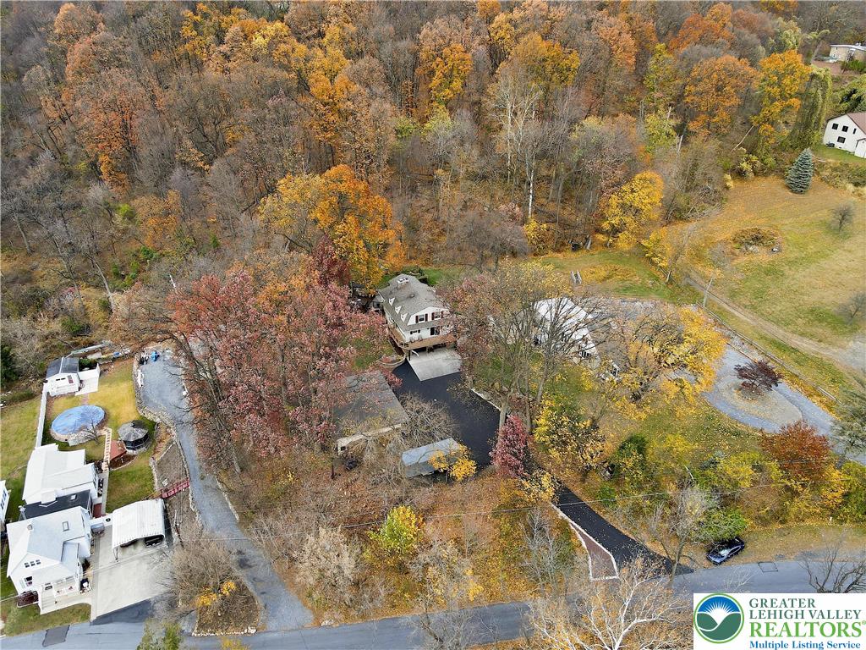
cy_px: 325
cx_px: 433
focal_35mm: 24
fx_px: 600
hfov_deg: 71.6
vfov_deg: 56.8
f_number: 2.8
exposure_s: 1/80
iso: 100
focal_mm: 4.5
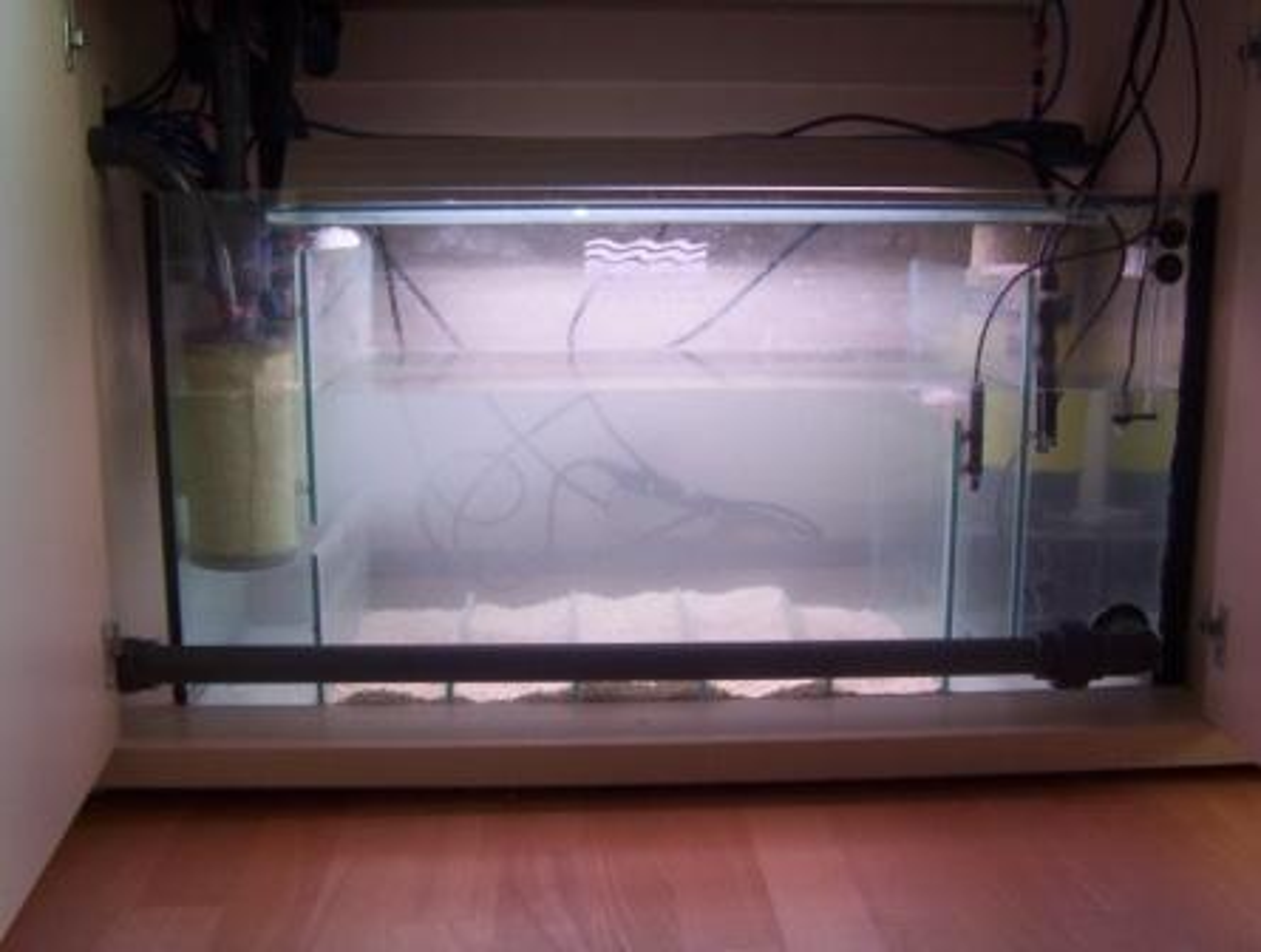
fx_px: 1315
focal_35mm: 36
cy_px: 476
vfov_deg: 39.8
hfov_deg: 51.2
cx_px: 630
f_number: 2.76
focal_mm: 5.54
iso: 140
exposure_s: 1/38.4
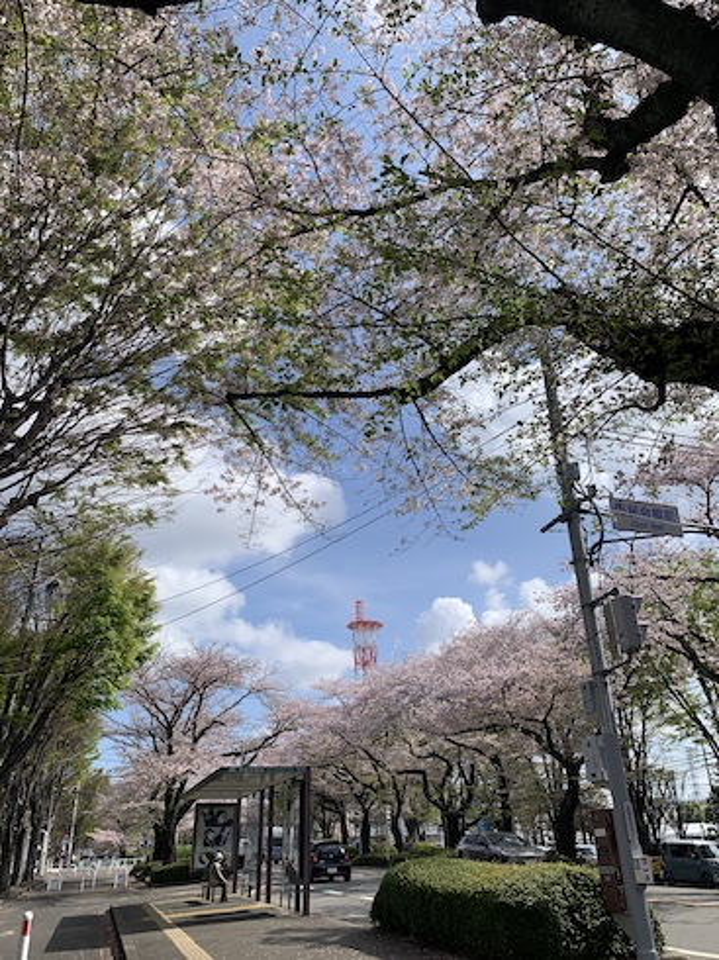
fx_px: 721
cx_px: 360
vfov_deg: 67.3
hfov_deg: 53.0
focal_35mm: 26
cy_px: 480
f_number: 1.8
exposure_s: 1/2481
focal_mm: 4.25
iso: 25
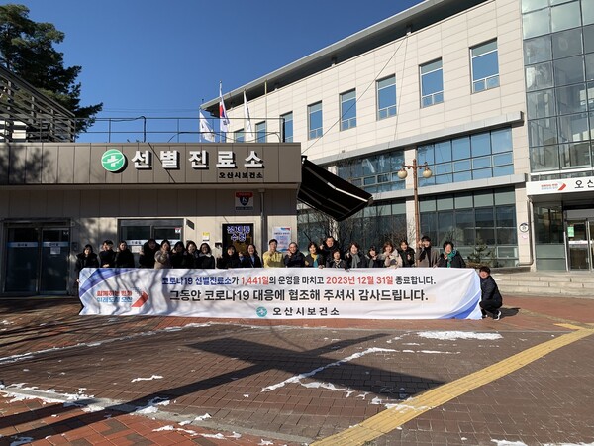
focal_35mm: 26
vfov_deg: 53.1
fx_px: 446
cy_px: 223
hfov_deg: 67.3
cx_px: 297
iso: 25
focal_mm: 4.25
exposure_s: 1/3401
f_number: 1.8
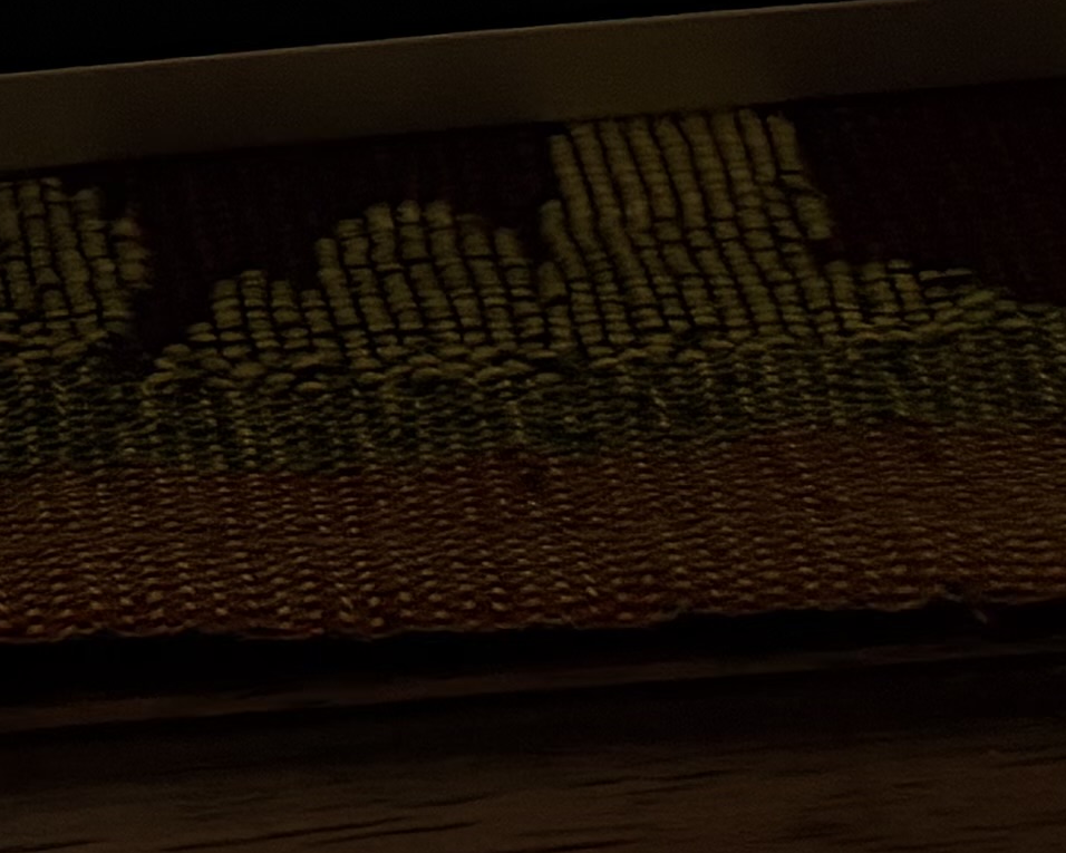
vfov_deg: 10.7
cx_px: -80
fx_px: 4417
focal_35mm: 140
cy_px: -374
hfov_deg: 13.5
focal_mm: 6.76
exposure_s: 1/33
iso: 1000
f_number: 1.78
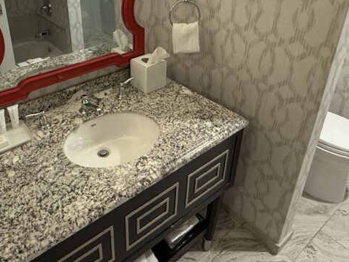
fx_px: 302
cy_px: 62
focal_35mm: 30
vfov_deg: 45.0
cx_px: 120
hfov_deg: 58.8
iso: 320
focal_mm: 2.22
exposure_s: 1/60
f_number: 2.2
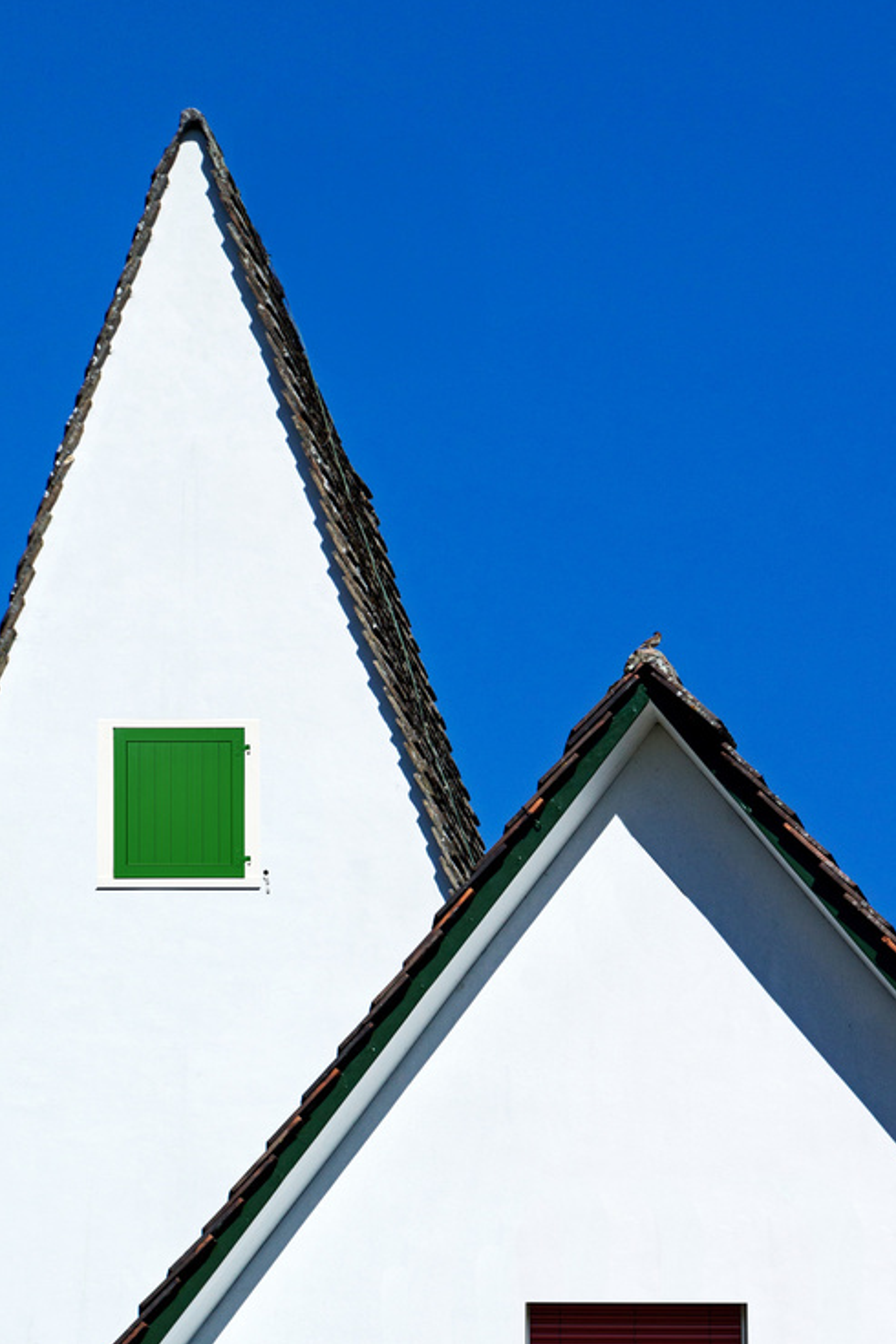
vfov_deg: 10.1
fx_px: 7615
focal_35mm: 204
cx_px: 374
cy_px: 806
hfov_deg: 6.7
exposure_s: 1/250
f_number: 11
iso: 200
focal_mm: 100
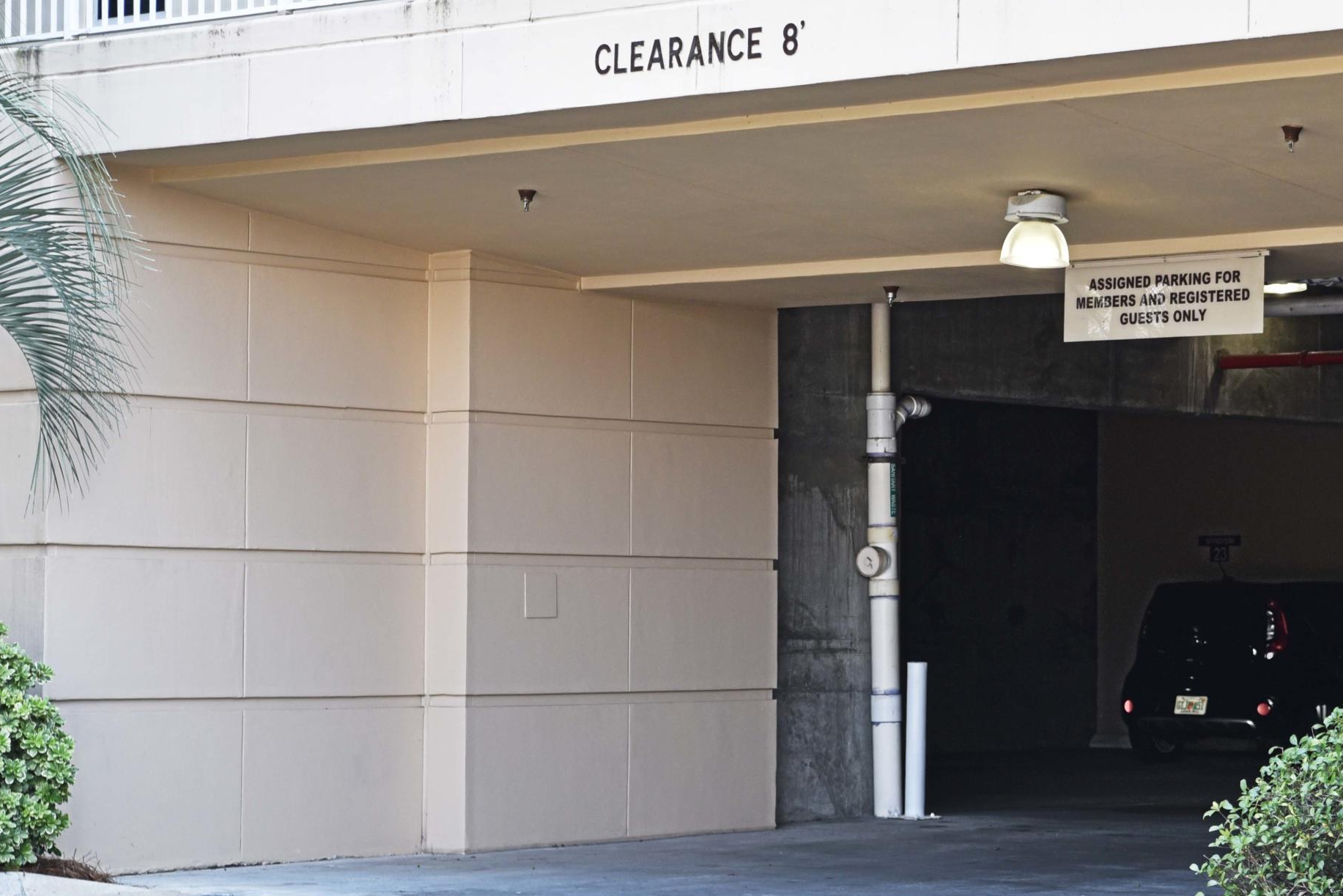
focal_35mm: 108
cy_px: 430
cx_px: 903
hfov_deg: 18.9
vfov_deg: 12.7
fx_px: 4030
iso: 400
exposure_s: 1/320
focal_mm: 66
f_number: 4.5
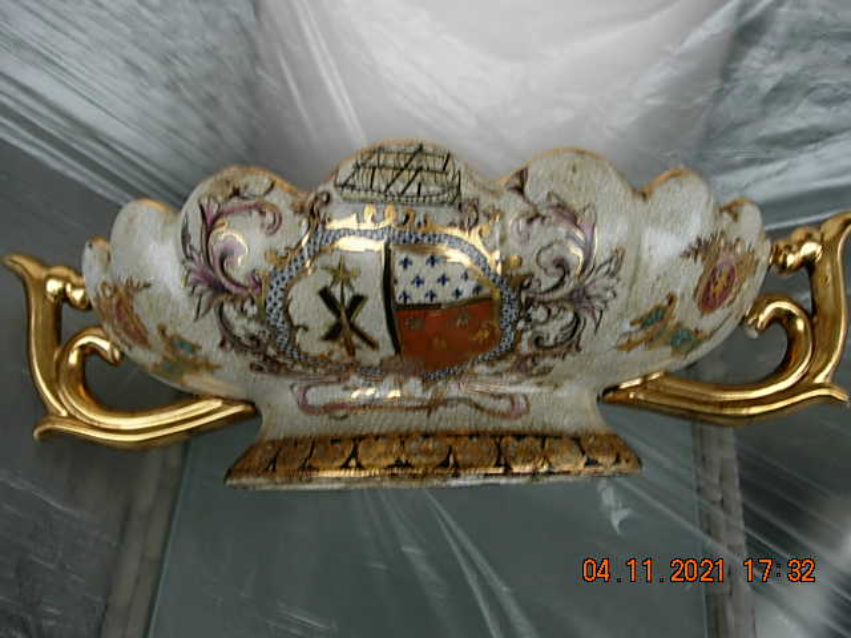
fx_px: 934
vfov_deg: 37.7
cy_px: 319
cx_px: 426
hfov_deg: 49.0
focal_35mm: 38
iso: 79
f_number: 2.8
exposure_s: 1/15.1
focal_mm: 7.8
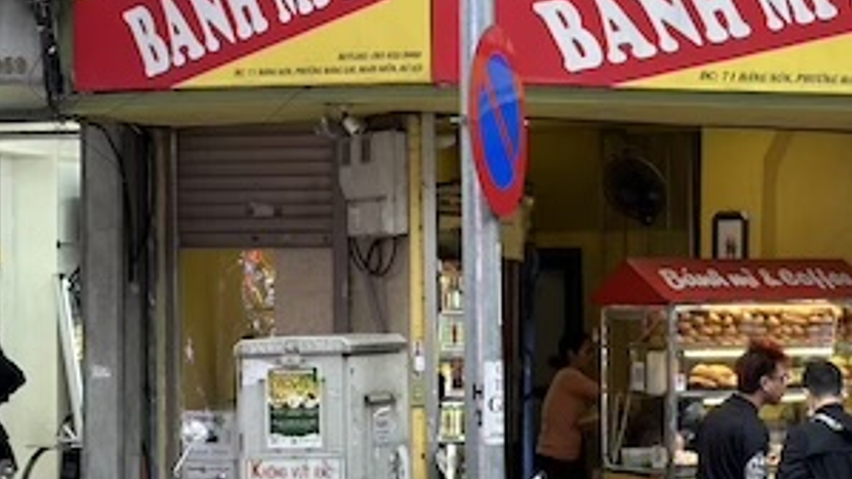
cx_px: 615
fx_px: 2371
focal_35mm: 105
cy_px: 231
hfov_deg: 20.2
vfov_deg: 11.5
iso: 64
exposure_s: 1/50
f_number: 1.78
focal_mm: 6.86
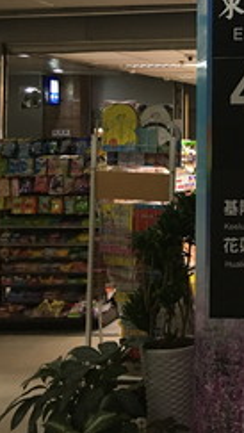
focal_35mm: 65
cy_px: 108
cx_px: 399
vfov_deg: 31.7
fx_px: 746
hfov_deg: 16.4
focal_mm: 4.15
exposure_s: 1/15
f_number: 2.2
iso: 64
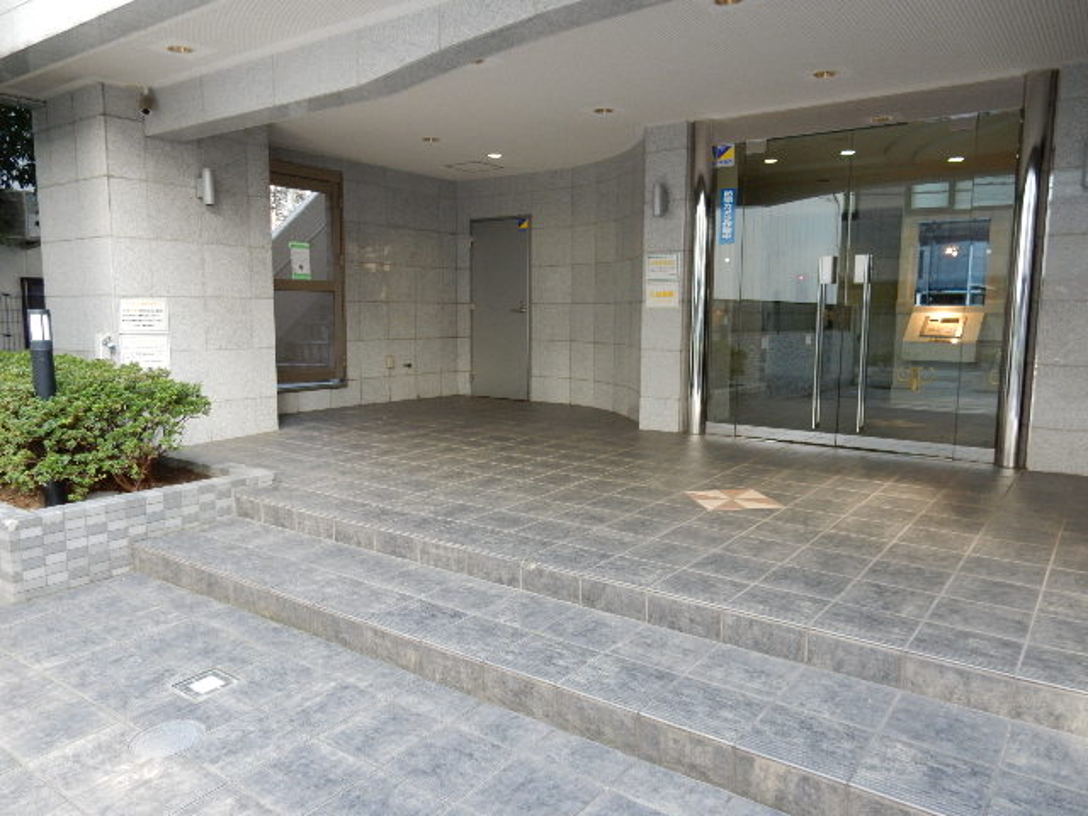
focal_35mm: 25
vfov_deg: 54.9
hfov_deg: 69.4
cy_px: 408
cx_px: 544
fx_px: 786
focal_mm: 4.5
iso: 220
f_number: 3.7
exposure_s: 1/30
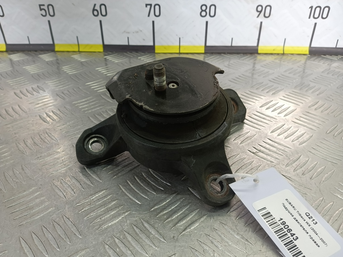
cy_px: 128
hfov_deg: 65.3
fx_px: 268
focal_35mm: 27
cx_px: 172
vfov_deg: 51.4
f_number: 1.6
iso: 85
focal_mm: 4.11
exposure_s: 1/50
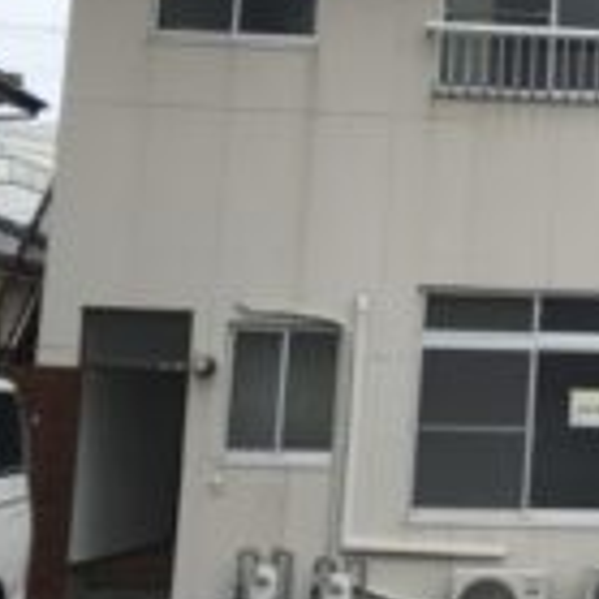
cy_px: 192
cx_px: 810
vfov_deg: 19.4
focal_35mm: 89
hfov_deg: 18.0
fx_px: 1742
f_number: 1.8
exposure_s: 1/1053
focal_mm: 3.99
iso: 20
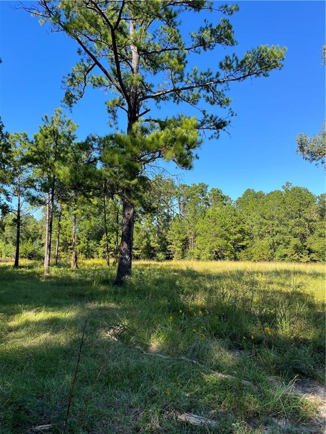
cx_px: 163
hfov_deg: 53.1
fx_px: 326
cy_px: 217
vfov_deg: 67.3
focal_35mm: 26
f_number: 1.6
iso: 50
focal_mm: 5.1
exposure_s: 1/1175
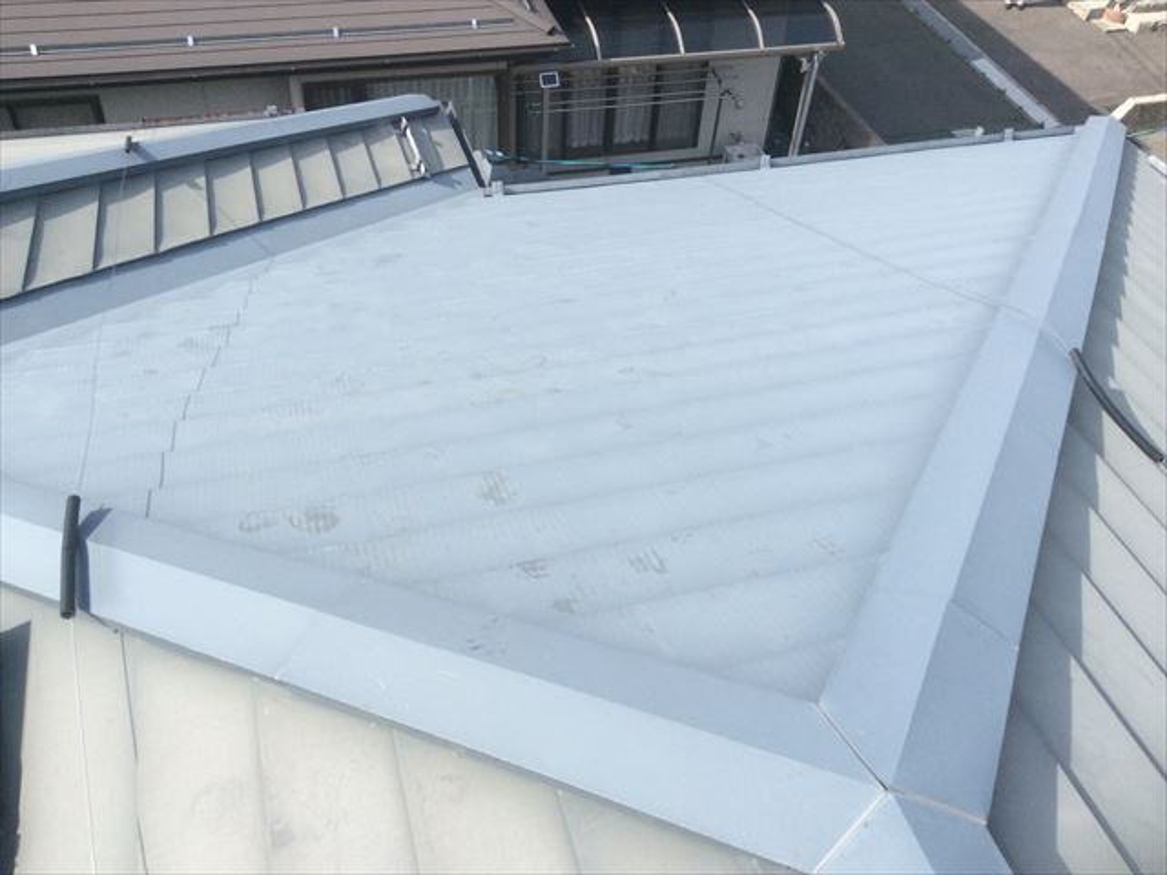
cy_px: 438
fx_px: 1113
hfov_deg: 55.4
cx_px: 584
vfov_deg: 42.9
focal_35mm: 33
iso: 32
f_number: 2.4
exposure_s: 1/1431
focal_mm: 3.3
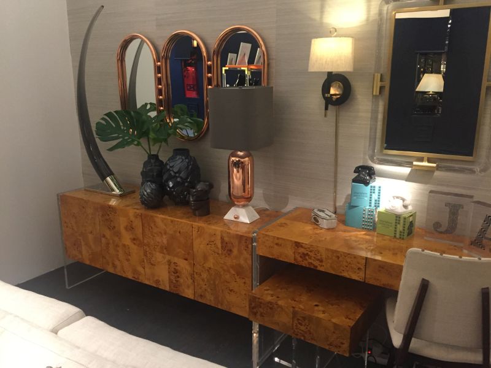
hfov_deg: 61.7
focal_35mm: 29
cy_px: 184
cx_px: 246
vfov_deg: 48.2
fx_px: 411
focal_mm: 4.15
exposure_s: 1/33
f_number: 2.2
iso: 250
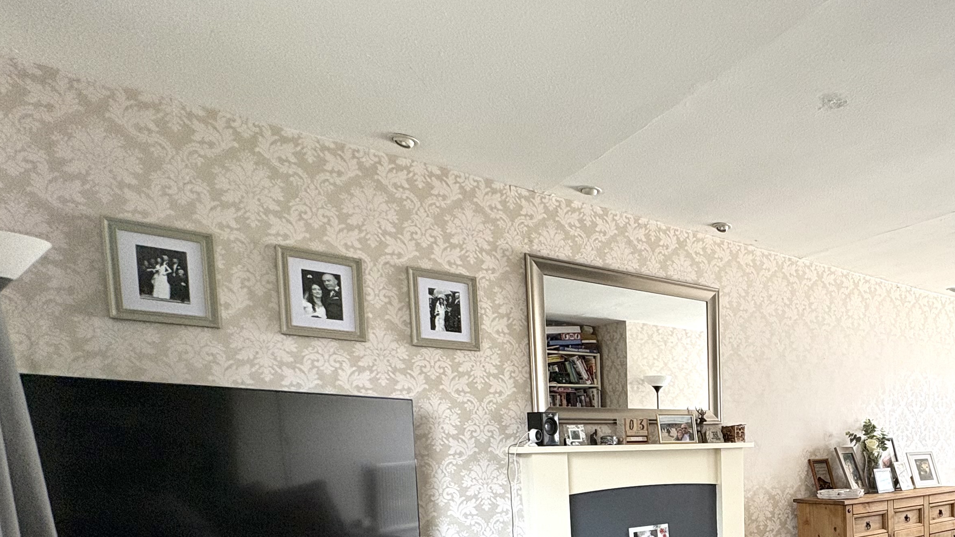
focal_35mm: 26
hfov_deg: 64.0
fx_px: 658
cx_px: 797
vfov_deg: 40.4
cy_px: 501
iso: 100
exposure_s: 1/99
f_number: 2.2
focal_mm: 2.22
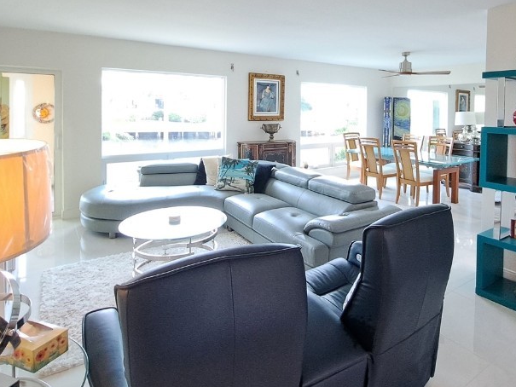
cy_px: 122
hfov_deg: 75.7
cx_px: 303
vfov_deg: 59.4
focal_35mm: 22
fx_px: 328
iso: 80
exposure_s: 1/40
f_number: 2.2
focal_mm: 1.74
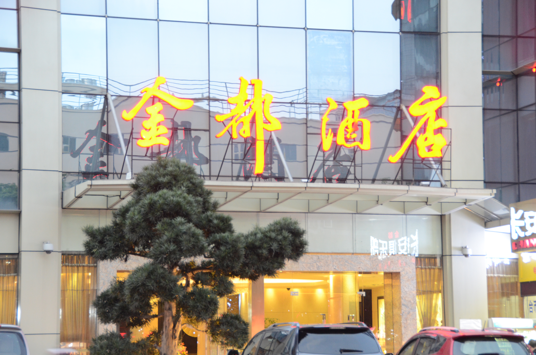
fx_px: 1560
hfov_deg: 19.5
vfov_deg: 13.0
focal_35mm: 105
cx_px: 268
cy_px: 178
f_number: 5
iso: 1600
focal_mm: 70
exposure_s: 1/6
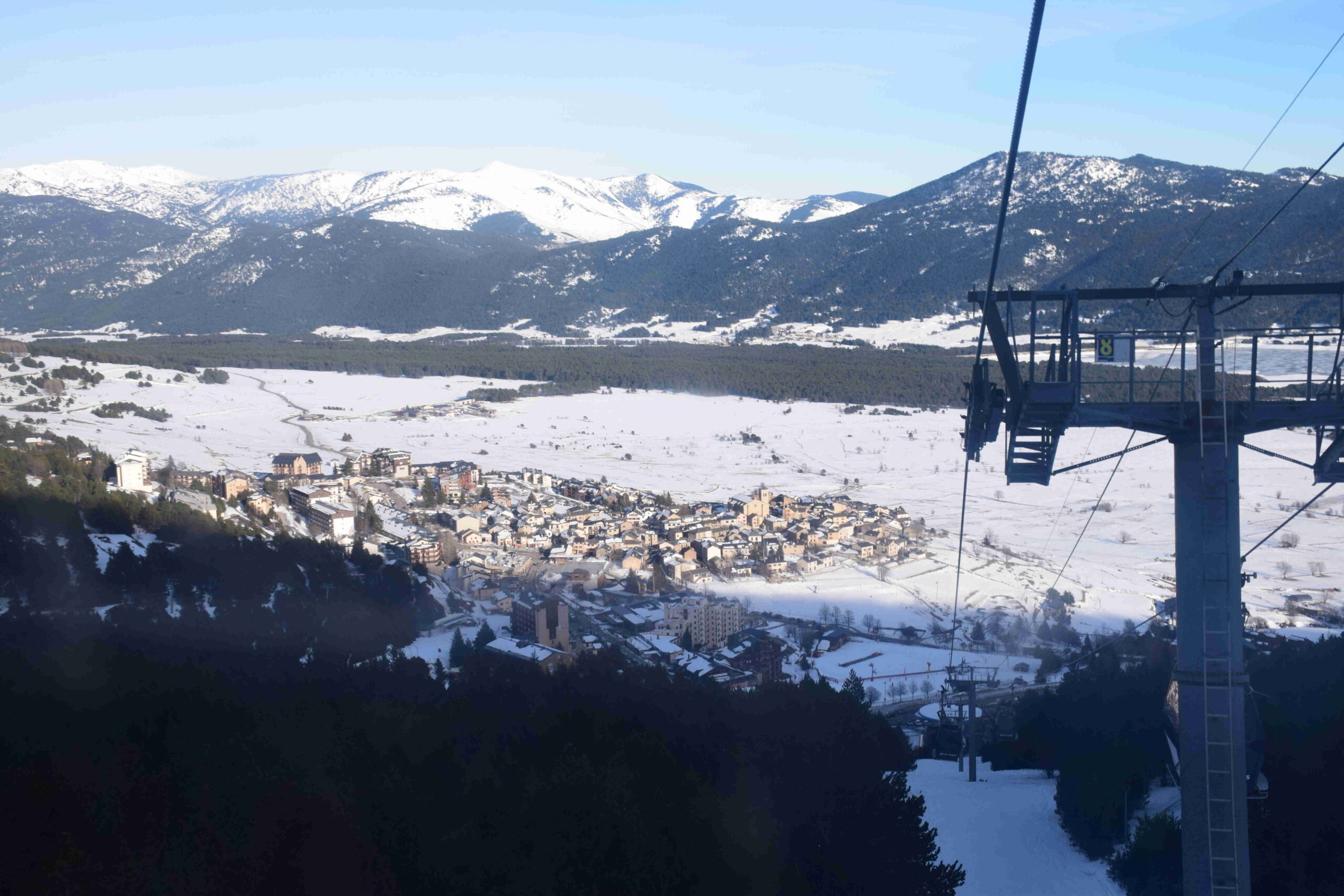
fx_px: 1680
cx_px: 672
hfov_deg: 43.6
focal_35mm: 45
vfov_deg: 29.9
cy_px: 448
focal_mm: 30
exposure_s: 1/200
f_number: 10
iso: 400
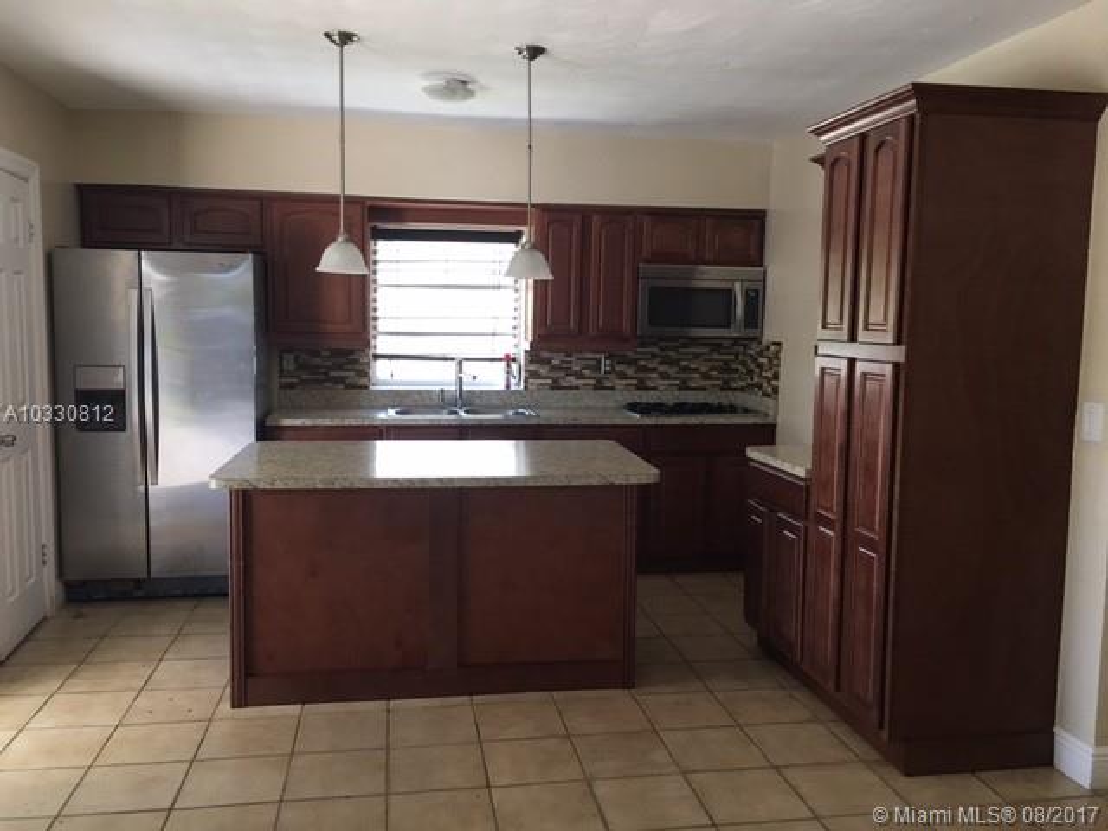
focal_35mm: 29
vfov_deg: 48.2
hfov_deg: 61.7
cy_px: 416
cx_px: 554
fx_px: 928
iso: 40
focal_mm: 4.15
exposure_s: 1/30
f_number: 2.2
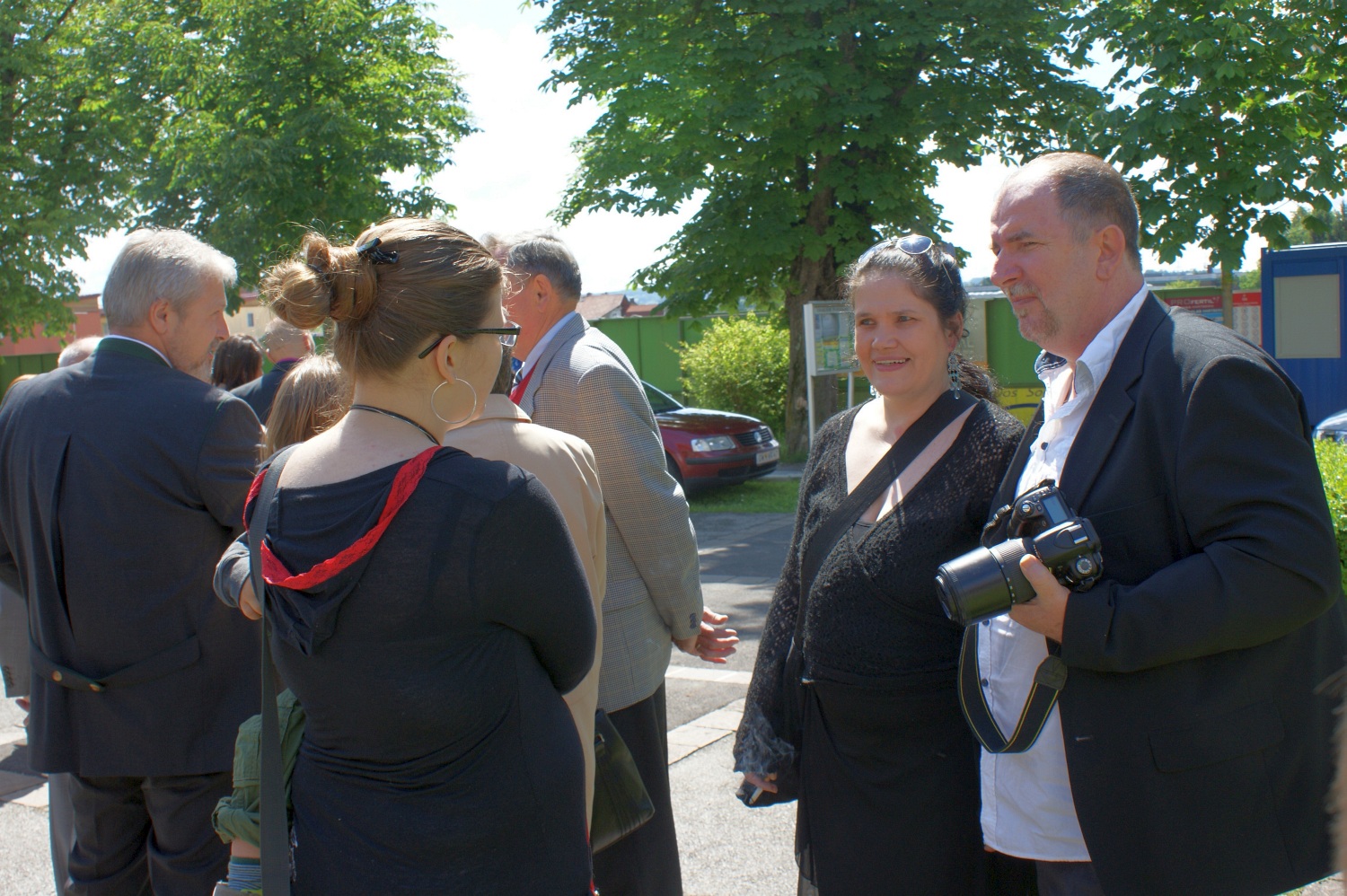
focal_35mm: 39
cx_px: 674
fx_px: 1458
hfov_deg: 49.6
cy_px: 448
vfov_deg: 34.2
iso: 100
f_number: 8
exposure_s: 1/100
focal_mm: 26
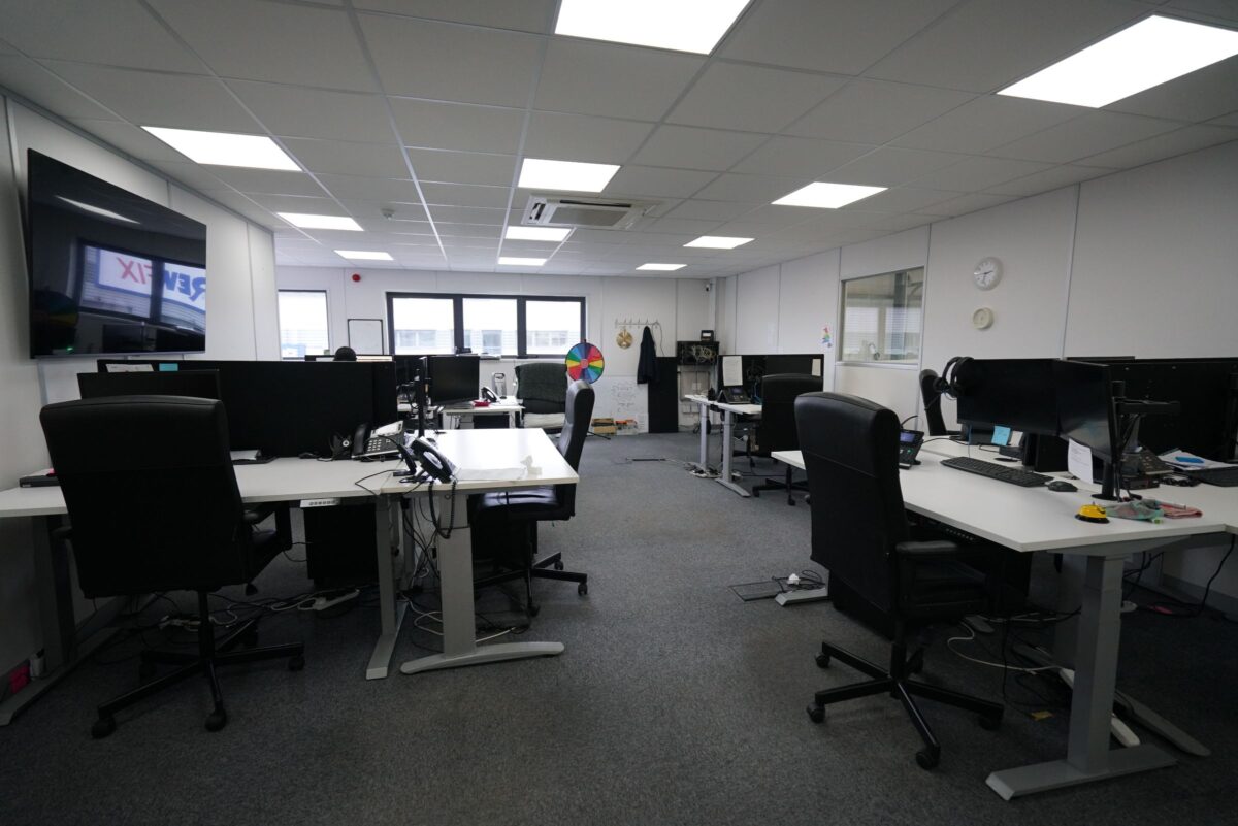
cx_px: 619
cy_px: 413
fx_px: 550
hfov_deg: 96.7
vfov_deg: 73.8
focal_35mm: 16
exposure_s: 1/160
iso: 2000
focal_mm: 16
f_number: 4
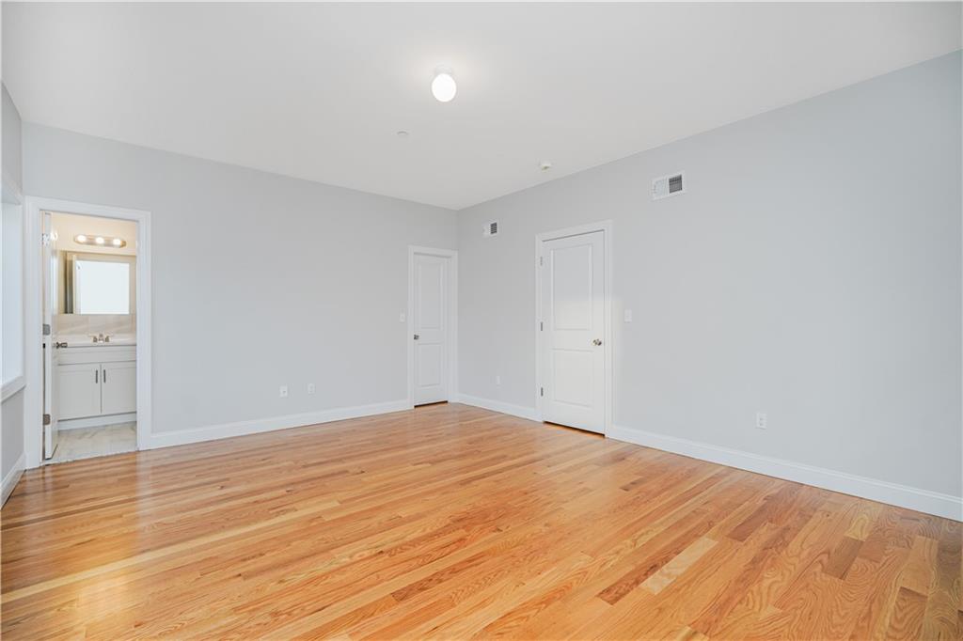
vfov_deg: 73.7
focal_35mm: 16
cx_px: 482
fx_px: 428
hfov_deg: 96.8
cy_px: 320
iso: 100
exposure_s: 1/40
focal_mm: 16
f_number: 4.5
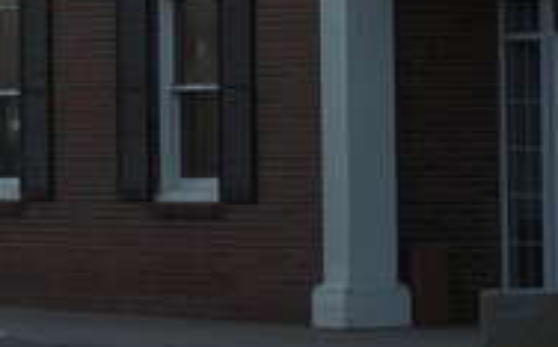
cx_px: -240
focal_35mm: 406
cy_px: -261
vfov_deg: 3.2
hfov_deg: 5.1
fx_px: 6167
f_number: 4.1
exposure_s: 1/100
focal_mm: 16
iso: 100
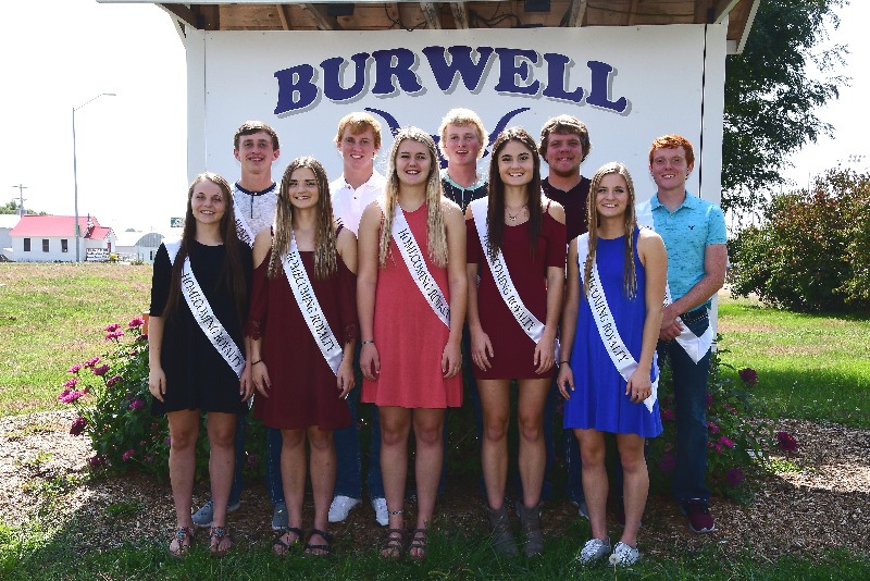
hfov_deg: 49.5
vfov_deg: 34.2
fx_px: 943
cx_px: 435
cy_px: 290
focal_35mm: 39
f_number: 10
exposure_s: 1/250
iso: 320
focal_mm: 26
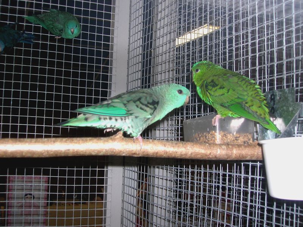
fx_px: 402
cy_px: 114
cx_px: 152
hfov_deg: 41.3
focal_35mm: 46
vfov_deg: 31.5
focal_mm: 7.7
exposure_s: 1/60.1
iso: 50
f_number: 3.2
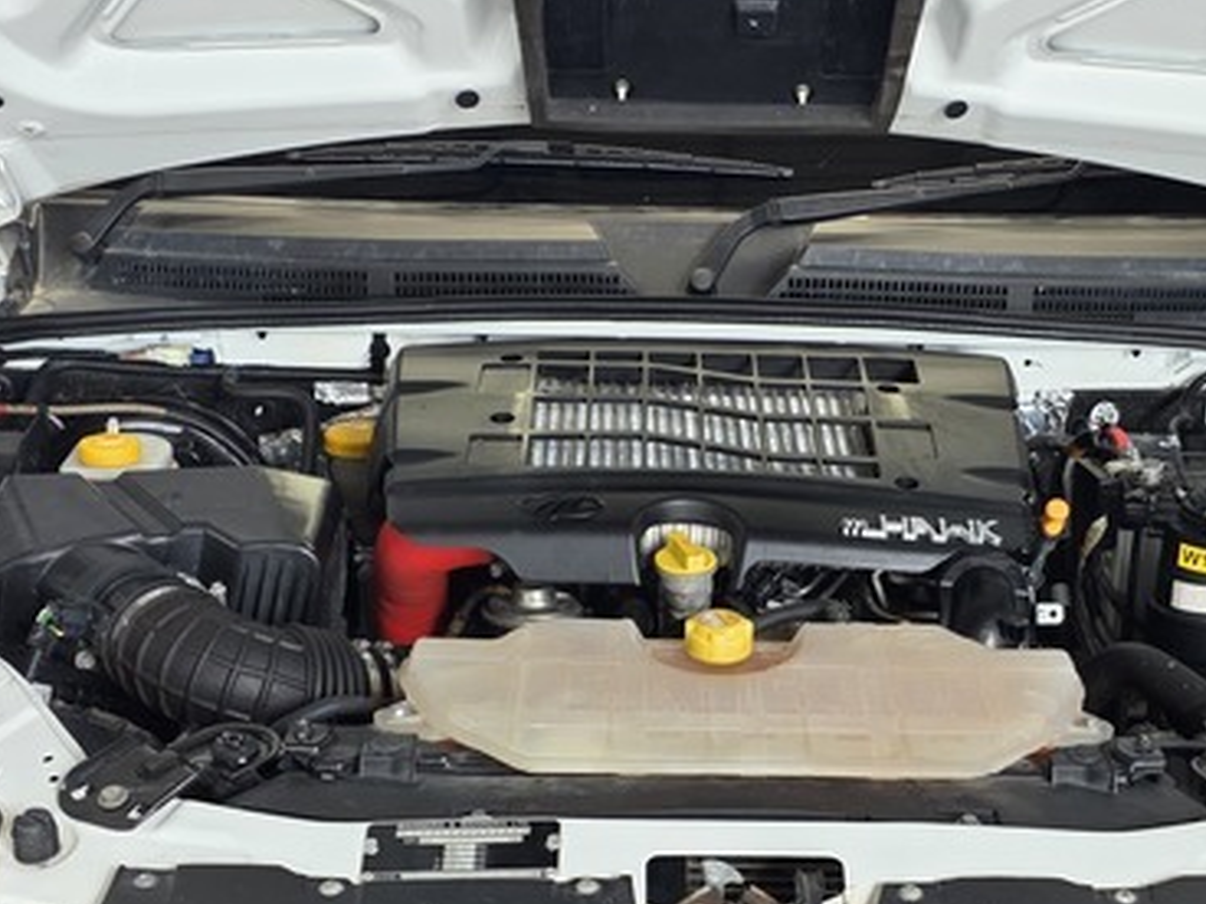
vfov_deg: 22.8
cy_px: 612
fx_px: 2230
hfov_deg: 30.2
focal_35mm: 64
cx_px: 714
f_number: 1.7
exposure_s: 1/180
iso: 64
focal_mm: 6.25
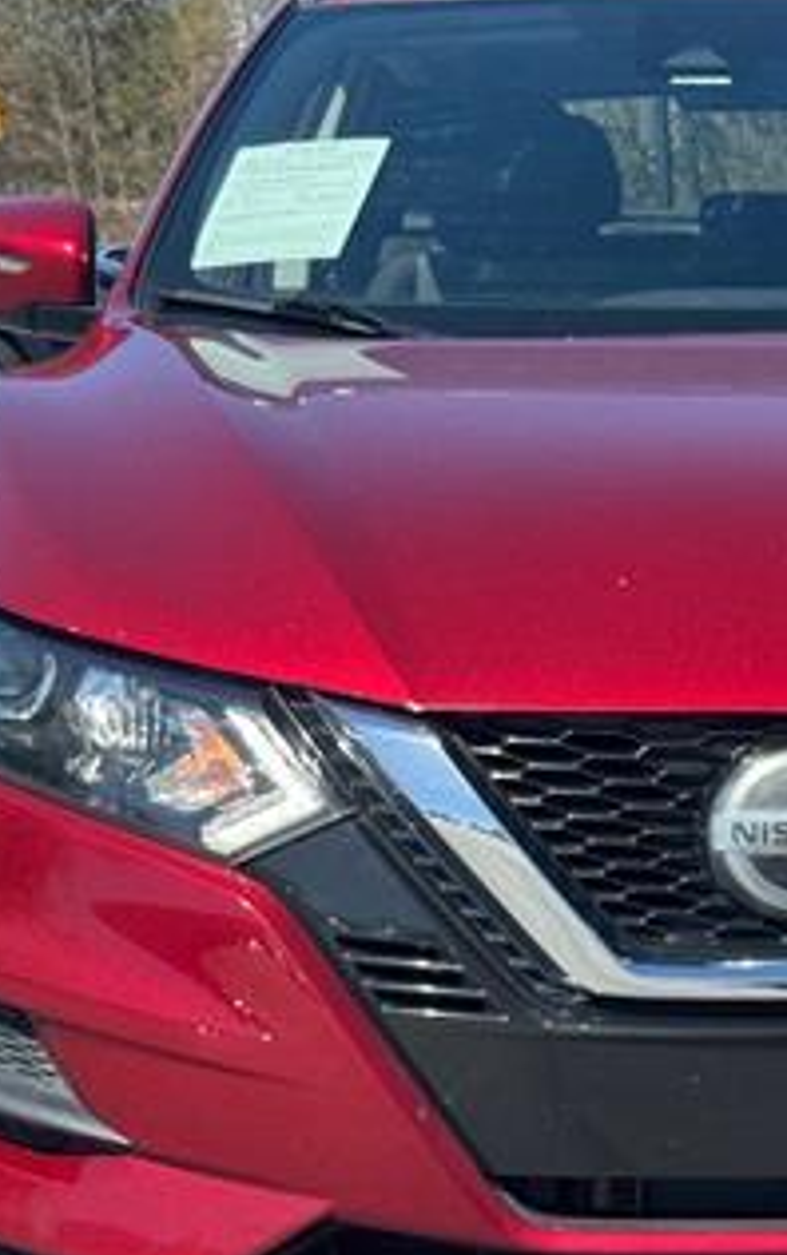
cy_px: 786
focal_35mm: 103
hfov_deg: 12.6
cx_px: 795
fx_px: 3528
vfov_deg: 20.1
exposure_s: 1/1869
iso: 64
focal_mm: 6.76
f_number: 1.78
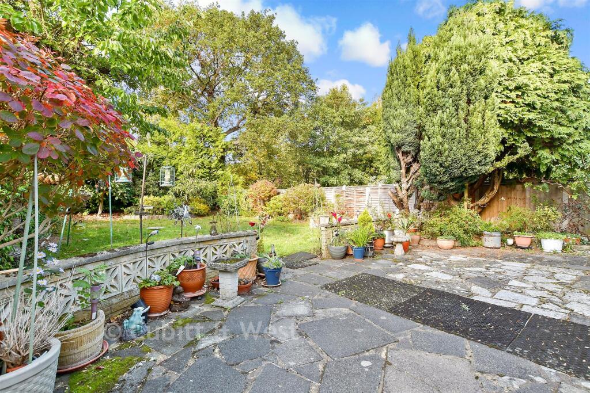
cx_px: 295
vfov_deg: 73.8
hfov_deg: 96.7
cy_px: 196
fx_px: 262
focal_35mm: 16
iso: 160
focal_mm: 11
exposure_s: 1/40
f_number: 8
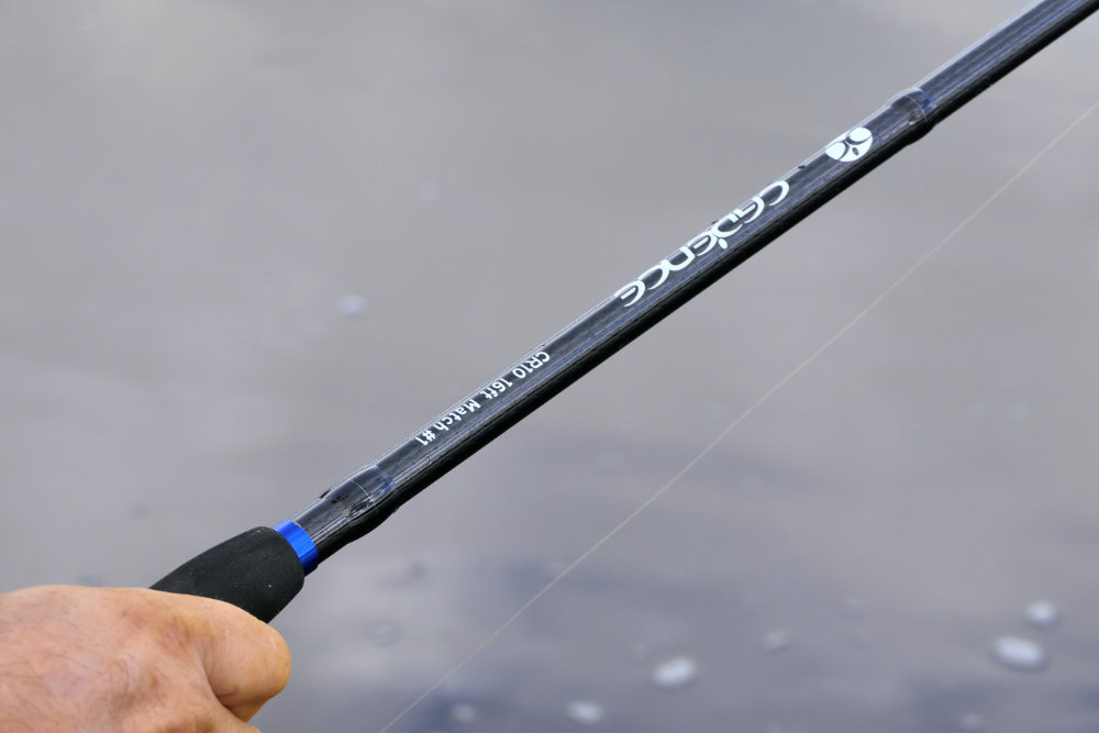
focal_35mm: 130
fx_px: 3969
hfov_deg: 15.8
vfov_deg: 10.6
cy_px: 366
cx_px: 550
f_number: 5.6
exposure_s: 1/200
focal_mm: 47.4
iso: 125
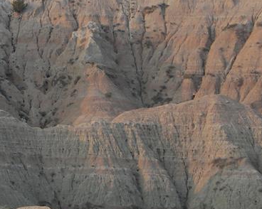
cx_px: 68
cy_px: 43
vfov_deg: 4.9
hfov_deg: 6.1
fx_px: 2465
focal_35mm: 318
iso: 64
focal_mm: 19.5
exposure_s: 1/125
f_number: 3.2
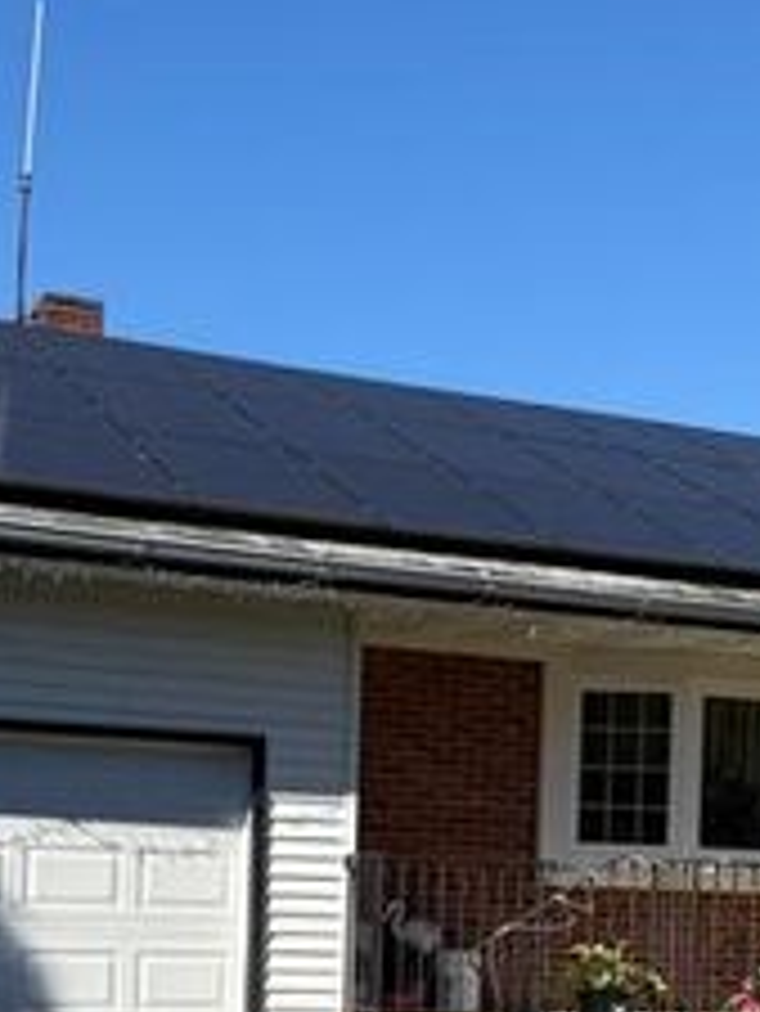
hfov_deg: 20.7
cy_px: 915
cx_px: 508
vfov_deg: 26.5
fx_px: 2076
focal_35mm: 71
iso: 80
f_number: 1.78
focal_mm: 6.76
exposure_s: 1/3584
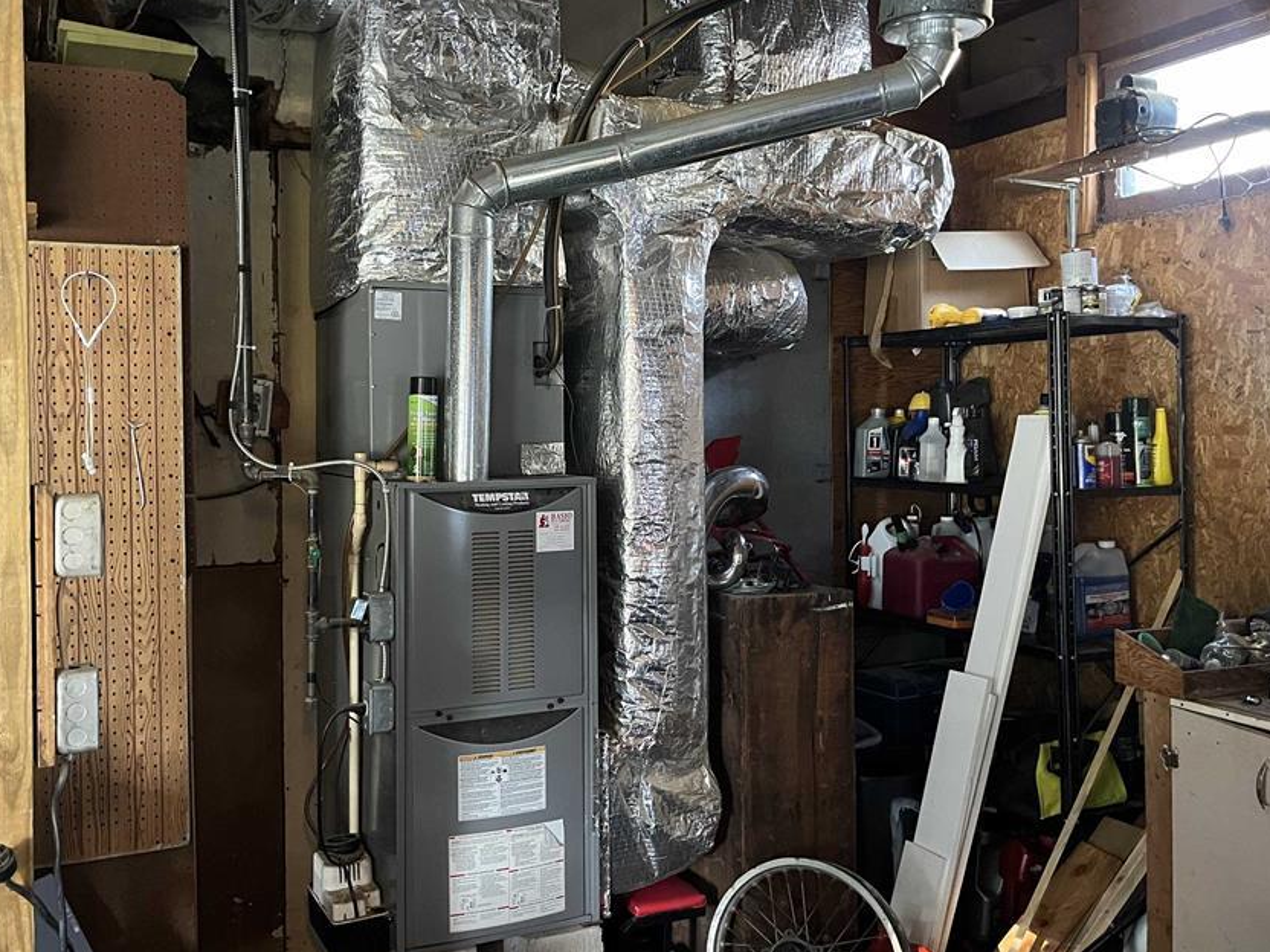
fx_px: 1174
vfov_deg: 44.1
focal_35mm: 32
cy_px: 427
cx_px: 521
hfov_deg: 56.5
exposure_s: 1/30
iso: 500
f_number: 1.6
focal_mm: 5.1
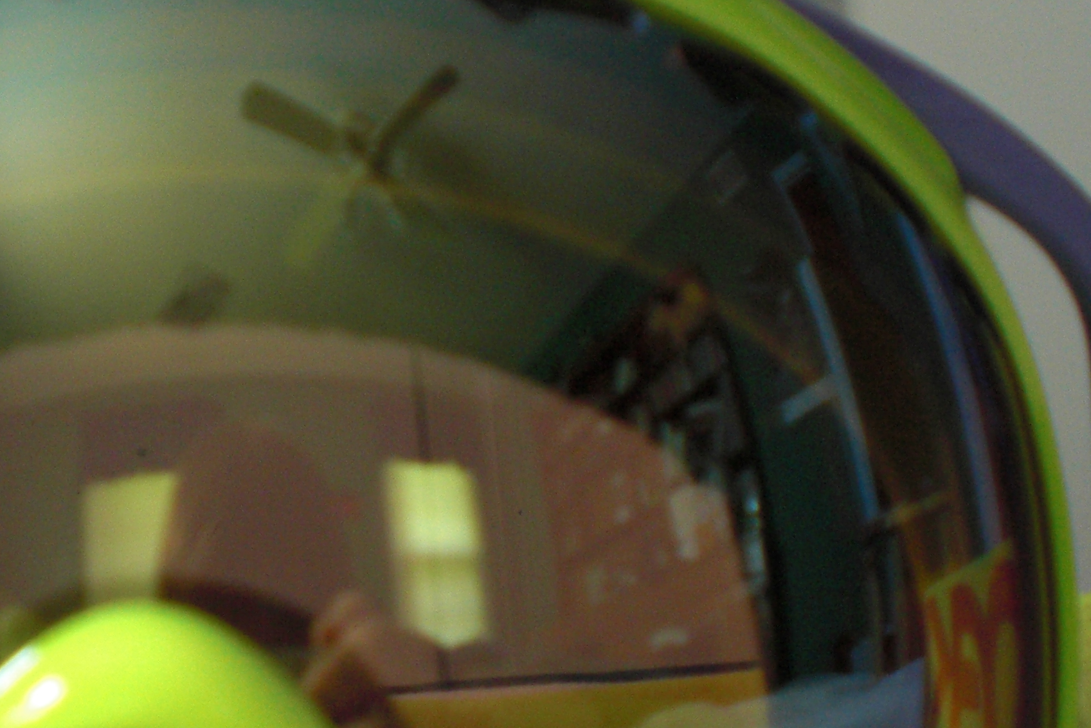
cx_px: 255
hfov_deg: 26.3
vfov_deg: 17.8
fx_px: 2303
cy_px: 561
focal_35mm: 76
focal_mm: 6.3
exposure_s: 1/30
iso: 200
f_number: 3.1
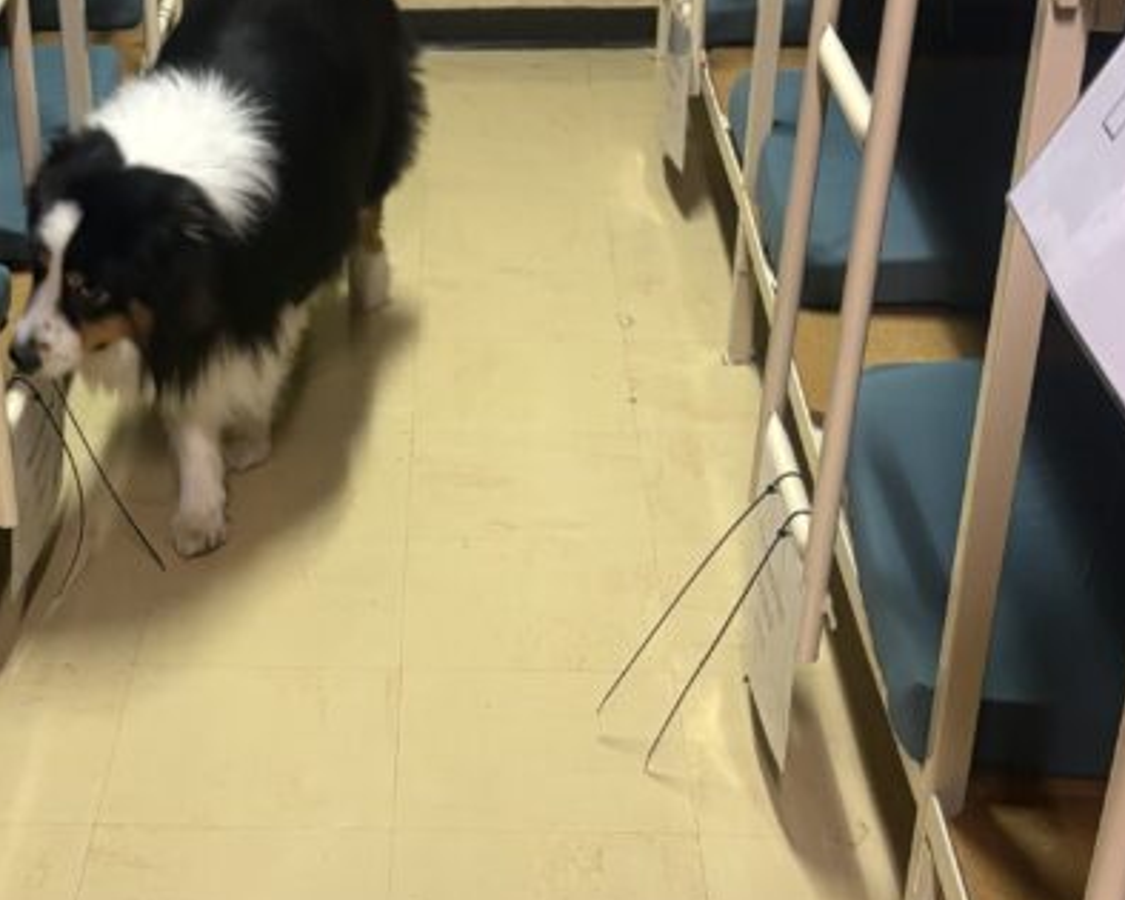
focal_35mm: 66
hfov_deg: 28.4
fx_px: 2197
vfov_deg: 23.0
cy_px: 617
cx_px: 317
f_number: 1.6
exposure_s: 1/50
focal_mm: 5.96
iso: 250
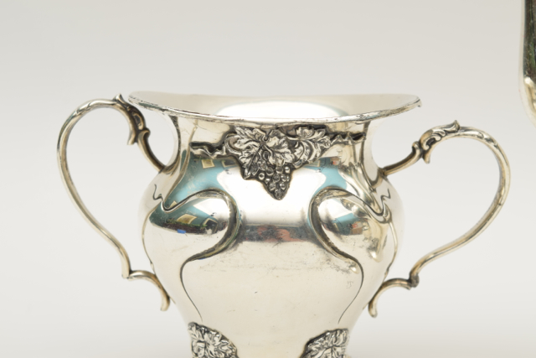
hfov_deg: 24.6
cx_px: 268
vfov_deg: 16.6
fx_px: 1229
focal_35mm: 82
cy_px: 179
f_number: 9
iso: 100
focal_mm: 55
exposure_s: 1/125
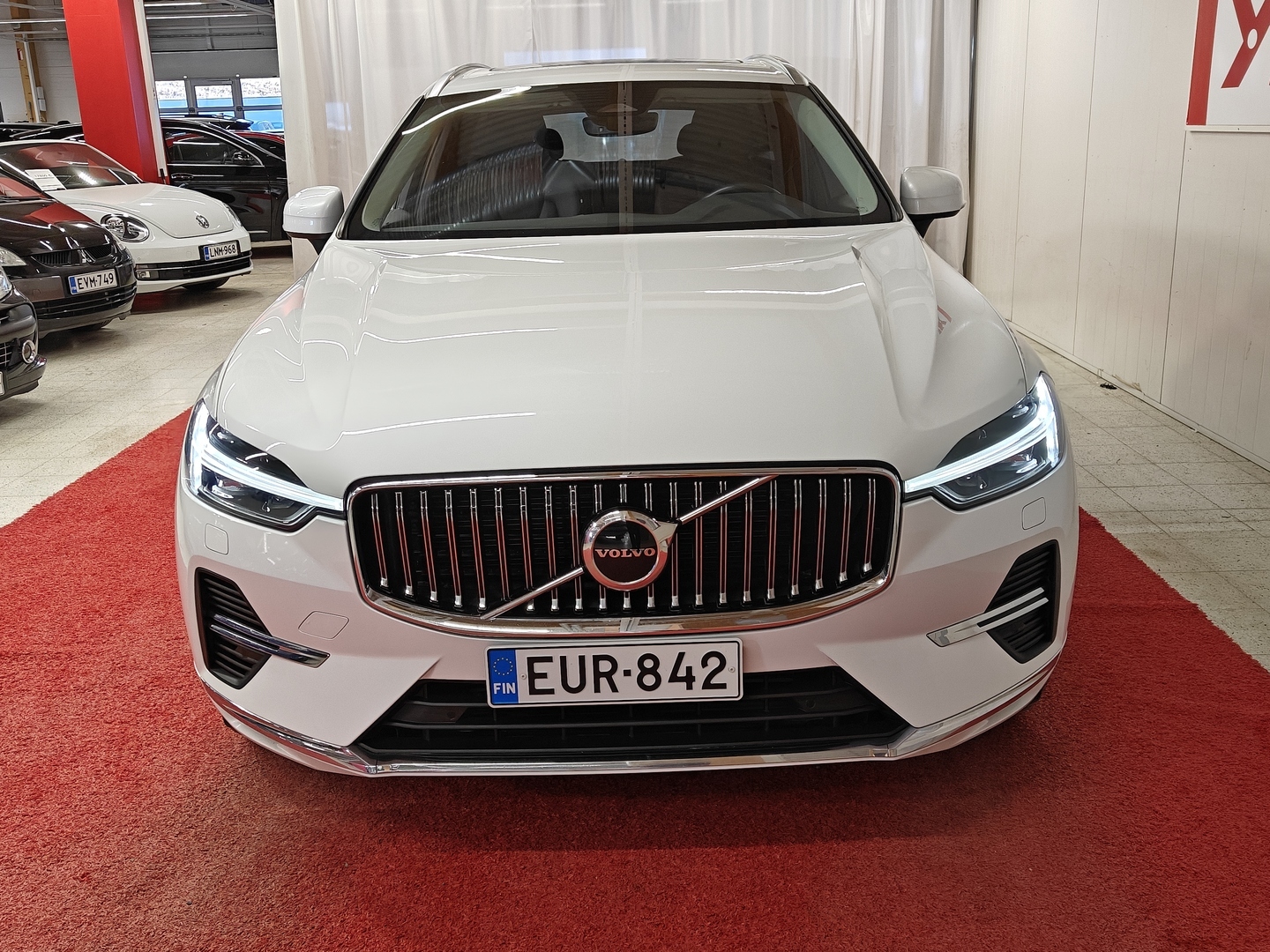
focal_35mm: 33
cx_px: 635
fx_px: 1211
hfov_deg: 55.4
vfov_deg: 42.9
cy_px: 476
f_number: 1.8
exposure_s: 1/120
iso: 64
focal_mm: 5.59
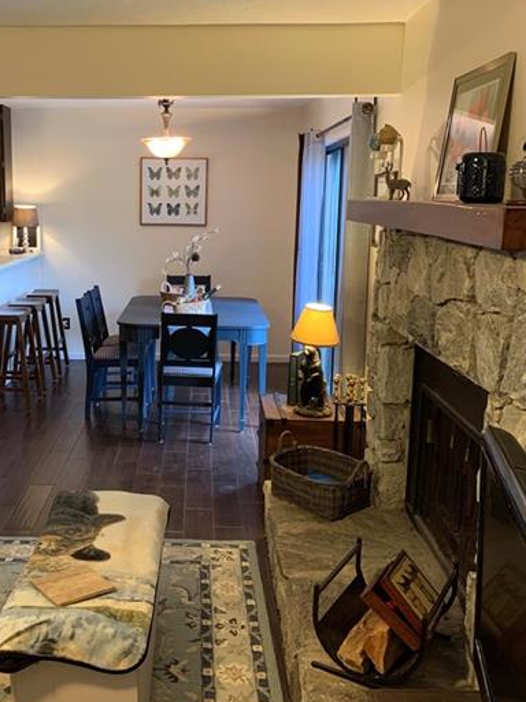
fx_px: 790
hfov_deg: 36.2
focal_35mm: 39
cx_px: 155
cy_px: 321
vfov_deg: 47.8
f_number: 1.8
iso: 400
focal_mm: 4.25
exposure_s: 1/40
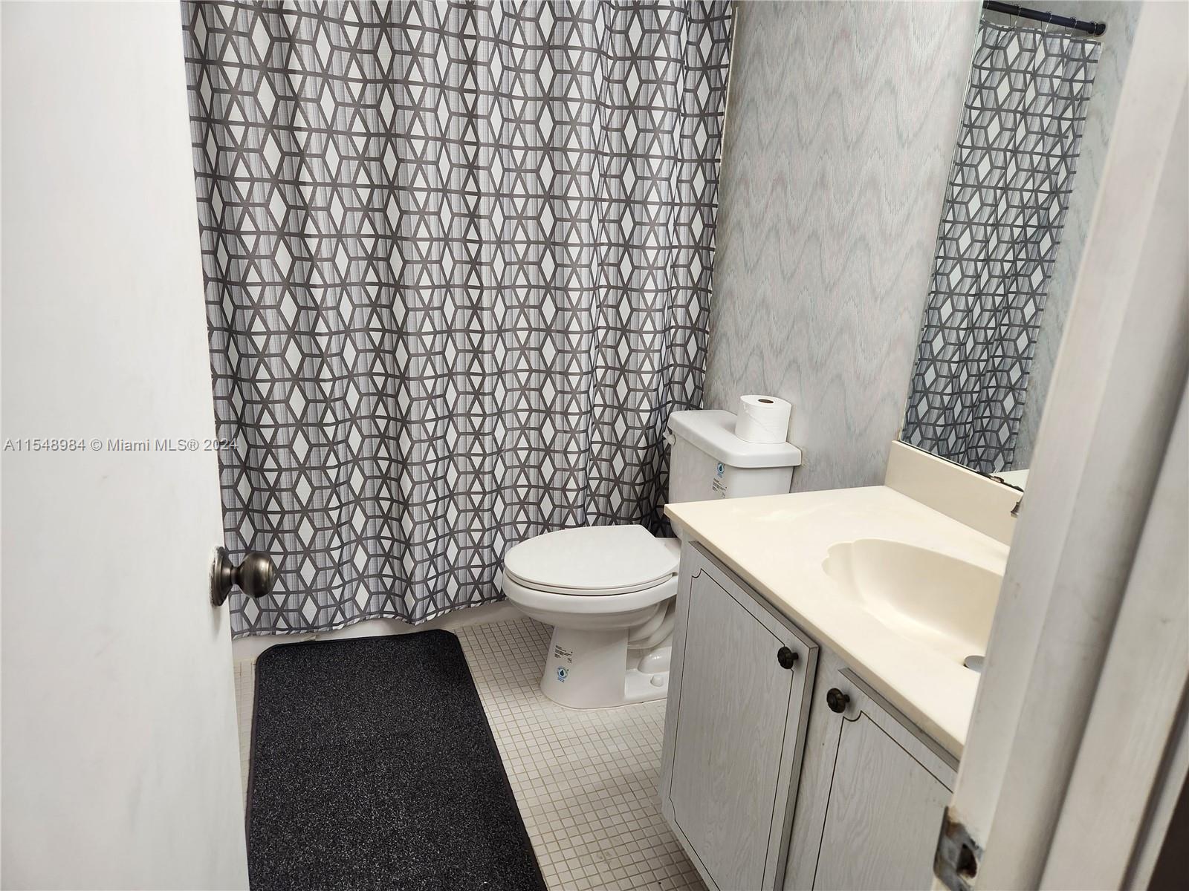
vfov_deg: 58.9
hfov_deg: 73.9
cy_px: 446
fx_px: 790
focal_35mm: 23
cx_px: 594
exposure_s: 1/120
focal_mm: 5.4
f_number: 1.8
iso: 100
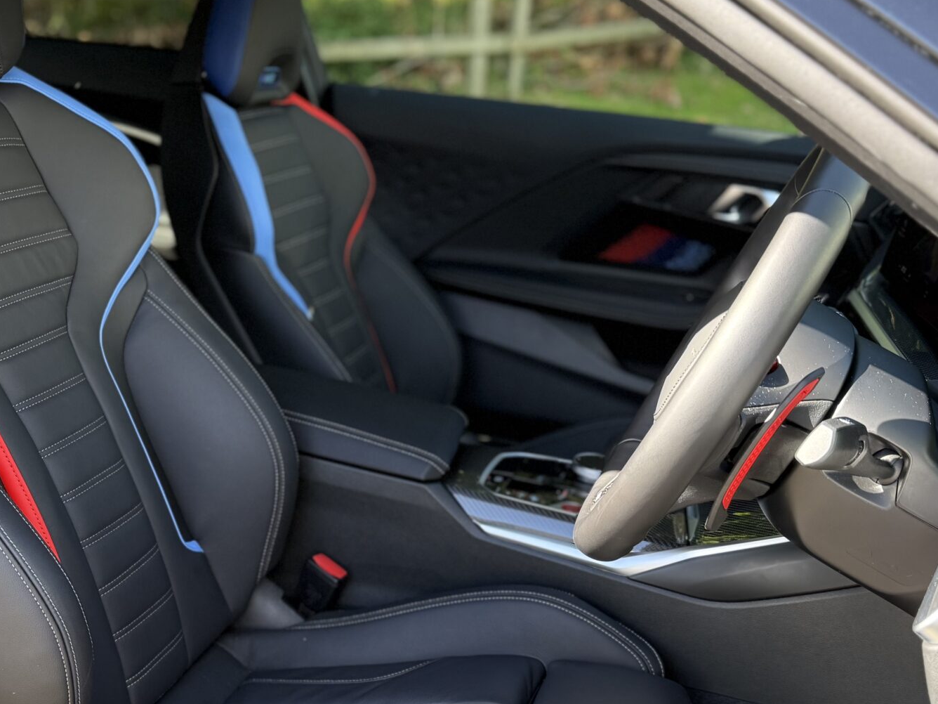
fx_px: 1246
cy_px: 429
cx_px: 289
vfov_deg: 31.4
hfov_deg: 40.6
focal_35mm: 46
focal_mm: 6.76
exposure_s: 1/243
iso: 160
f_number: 1.78
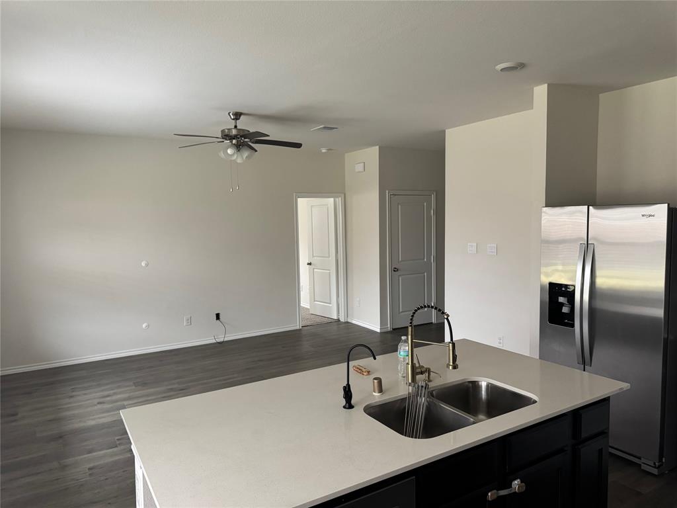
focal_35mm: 24
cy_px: 254
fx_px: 469
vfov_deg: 56.8
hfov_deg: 71.6
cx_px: 338
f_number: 1.8
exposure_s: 1/60
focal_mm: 6.8
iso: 500
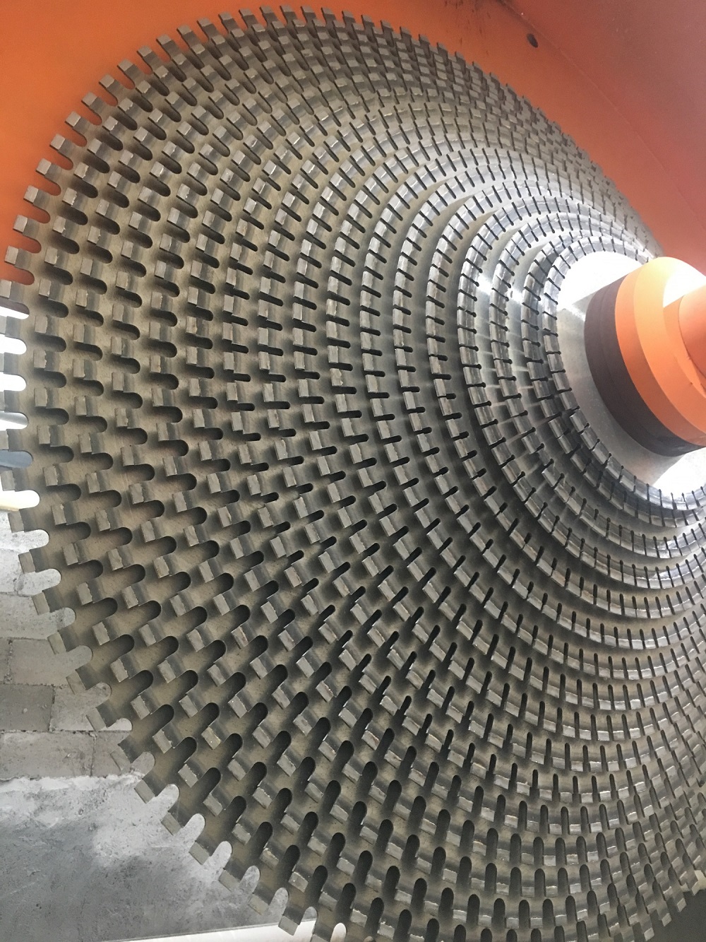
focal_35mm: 29
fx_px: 788
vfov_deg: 61.7
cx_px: 353
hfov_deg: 48.2
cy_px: 471
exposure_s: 1/8
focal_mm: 4.15
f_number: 2.2
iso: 125
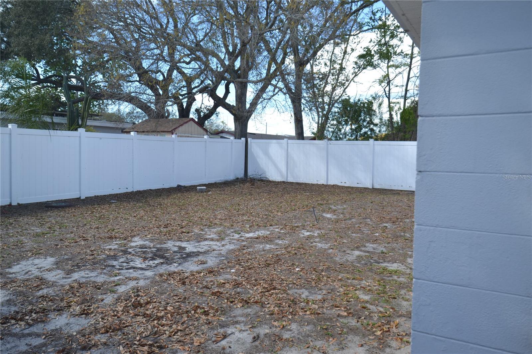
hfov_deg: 70.4
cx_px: 266
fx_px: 377
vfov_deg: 50.4
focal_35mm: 26
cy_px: 177
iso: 100
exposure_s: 1/160
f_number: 6.3
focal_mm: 17
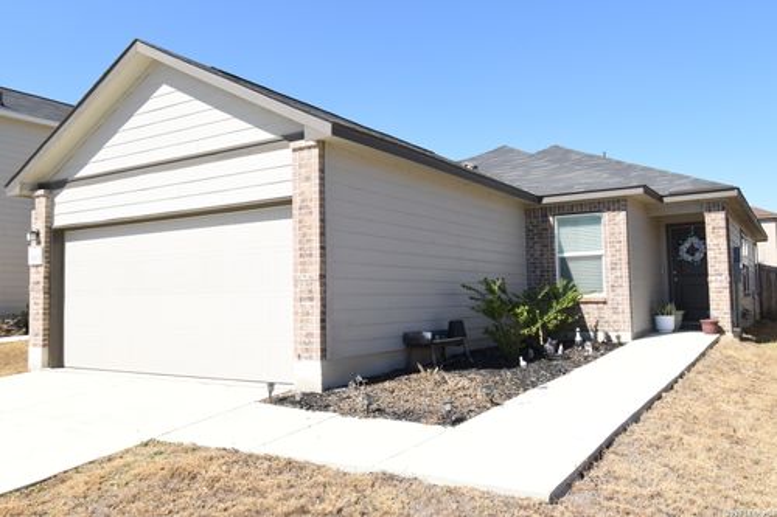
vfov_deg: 43.6
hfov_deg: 61.9
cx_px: 388
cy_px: 258
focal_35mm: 30
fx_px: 647
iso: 100
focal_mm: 20
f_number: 13
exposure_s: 1/60
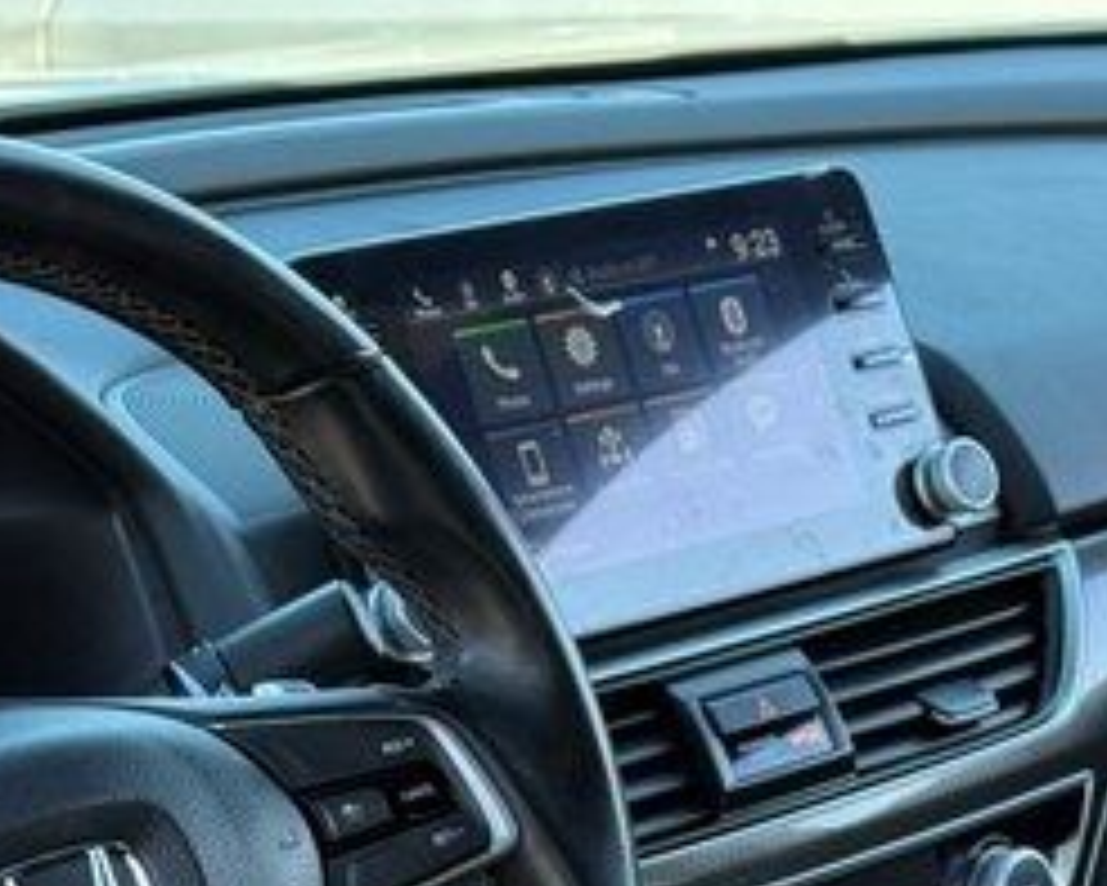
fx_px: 3999
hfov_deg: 15.7
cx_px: 392
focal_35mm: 122
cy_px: 1016
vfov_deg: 12.4
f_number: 1.78
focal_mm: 6.76
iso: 100
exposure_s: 1/242
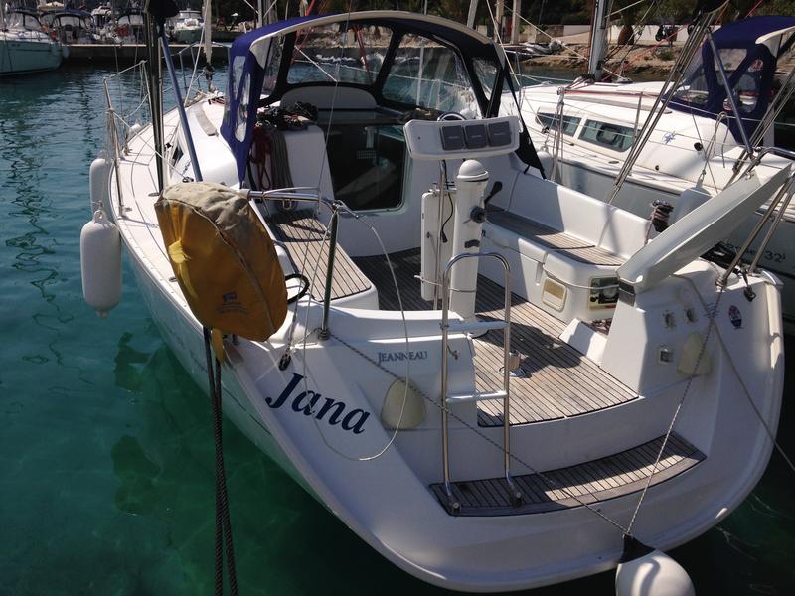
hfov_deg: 55.4
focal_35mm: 33
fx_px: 758
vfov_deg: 42.9
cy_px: 298
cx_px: 398
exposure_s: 1/3876
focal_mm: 4.12
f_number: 2.4
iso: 50
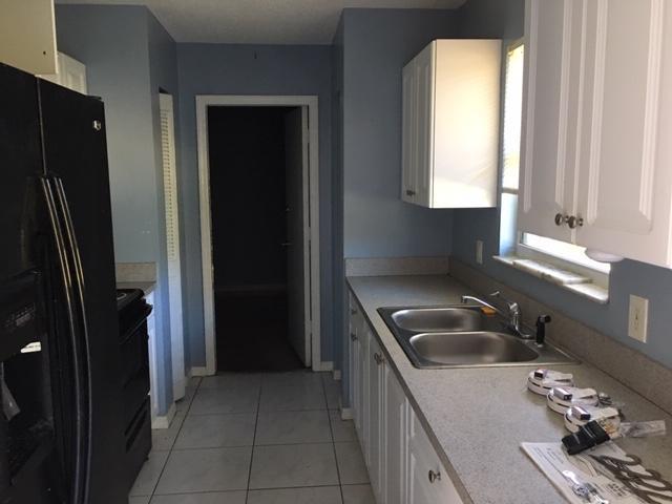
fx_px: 563
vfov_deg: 48.2
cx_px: 336
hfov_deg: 61.7
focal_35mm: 29
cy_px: 252
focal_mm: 4.15
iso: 100
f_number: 2.2
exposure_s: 1/15
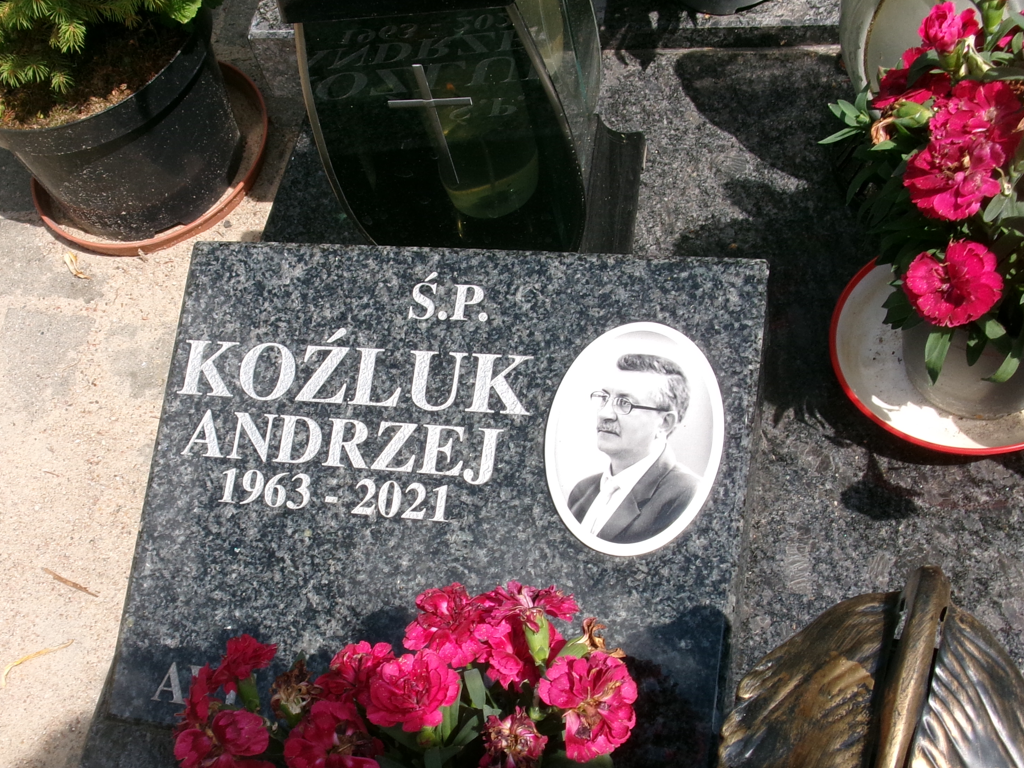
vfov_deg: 32.8
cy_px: 458
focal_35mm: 44
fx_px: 1302
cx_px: 406
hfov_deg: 42.7
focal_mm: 5.1
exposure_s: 1/110
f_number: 10.8
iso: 100
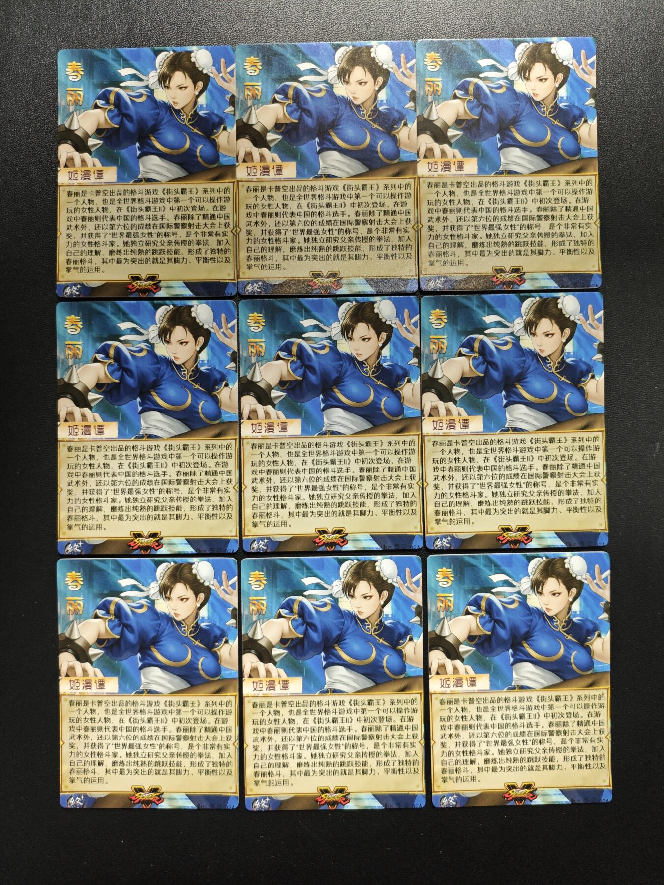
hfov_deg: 53.1
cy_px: 442
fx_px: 665
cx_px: 332
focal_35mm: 26
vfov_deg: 67.3
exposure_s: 1/100
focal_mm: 4.94
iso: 640
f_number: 1.5
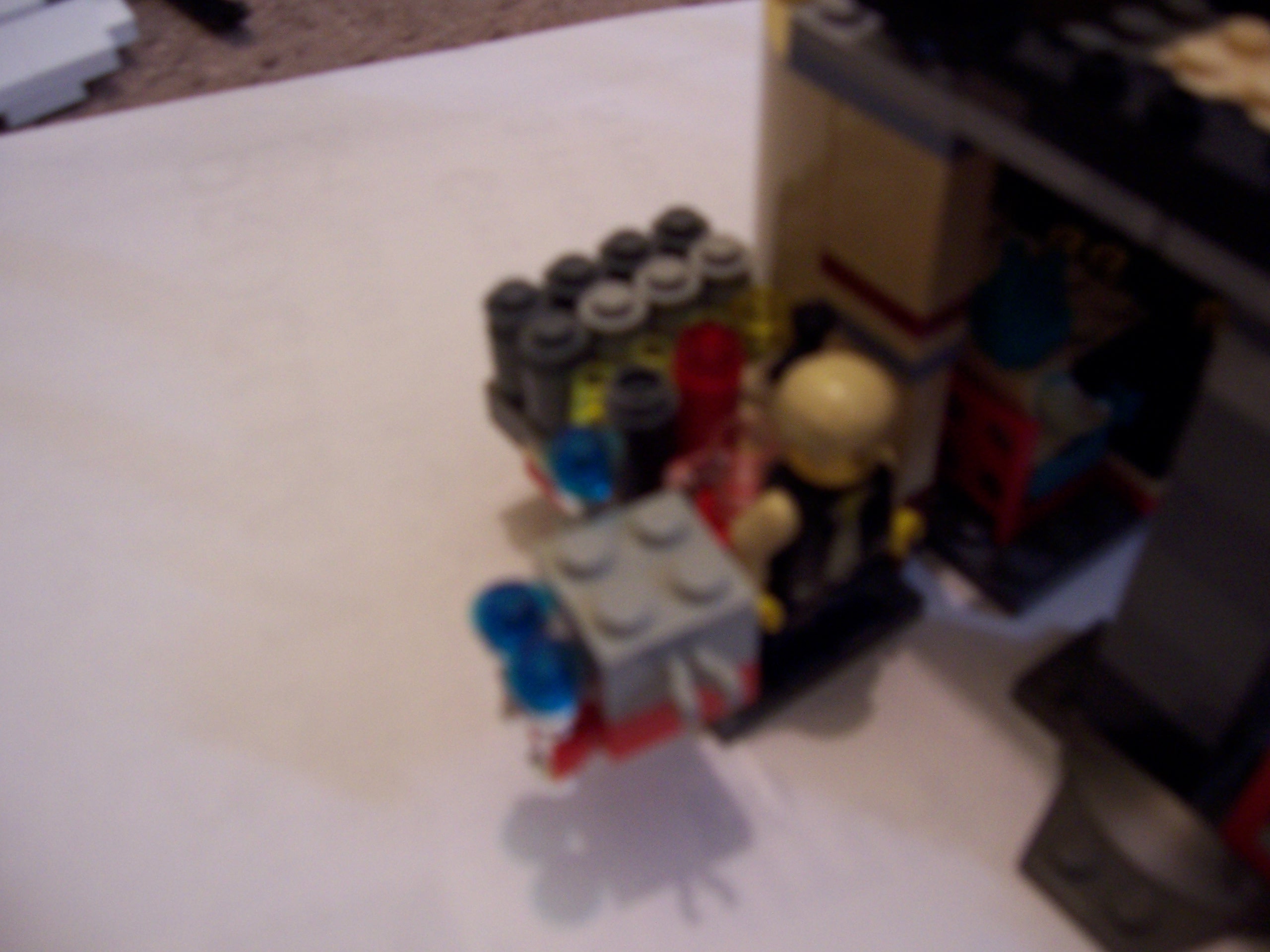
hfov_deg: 51.4
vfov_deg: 39.7
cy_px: 476
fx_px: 1321
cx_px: 635
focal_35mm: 36
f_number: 3
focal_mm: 6
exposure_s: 1/8
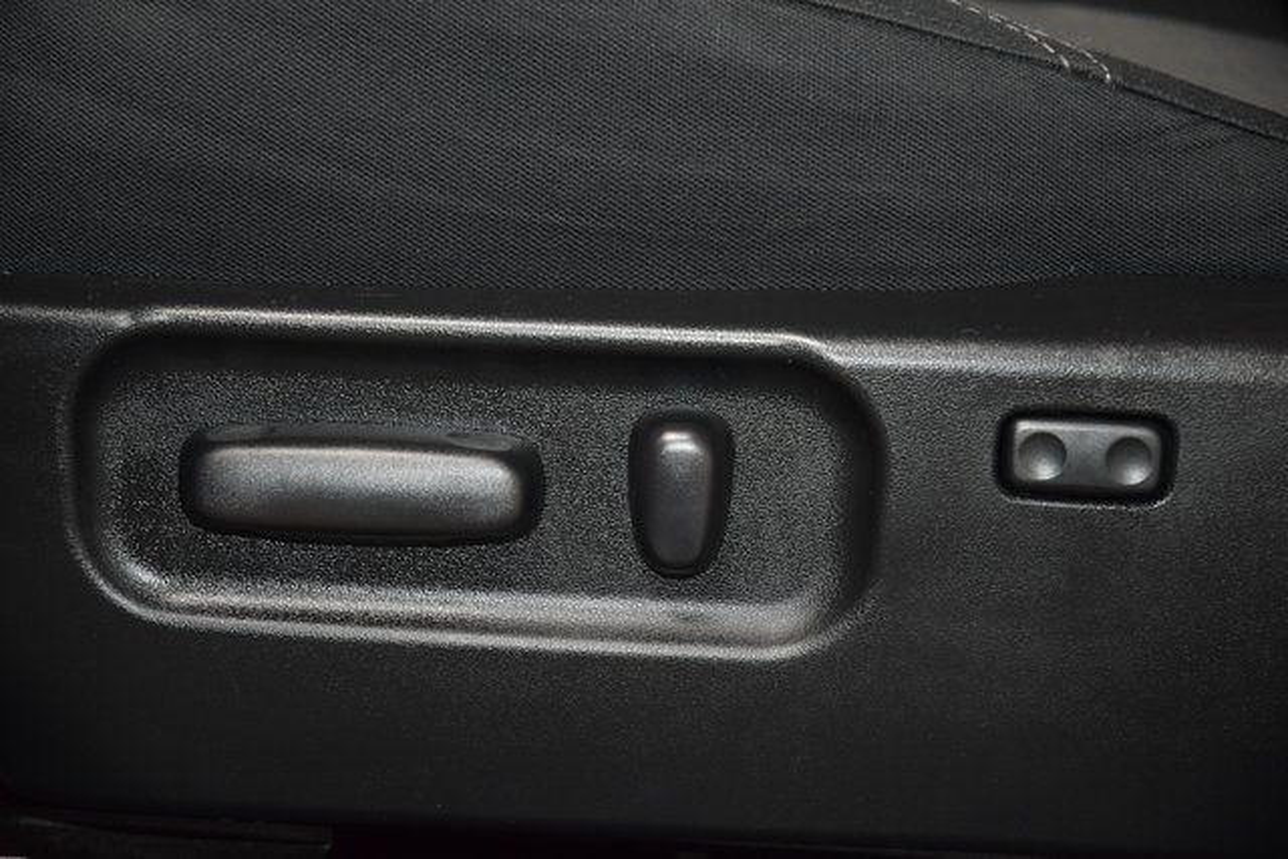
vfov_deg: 13.0
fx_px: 3757
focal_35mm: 105
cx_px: 644
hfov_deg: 19.5
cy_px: 430
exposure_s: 1/60
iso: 2500
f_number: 4.5
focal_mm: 70
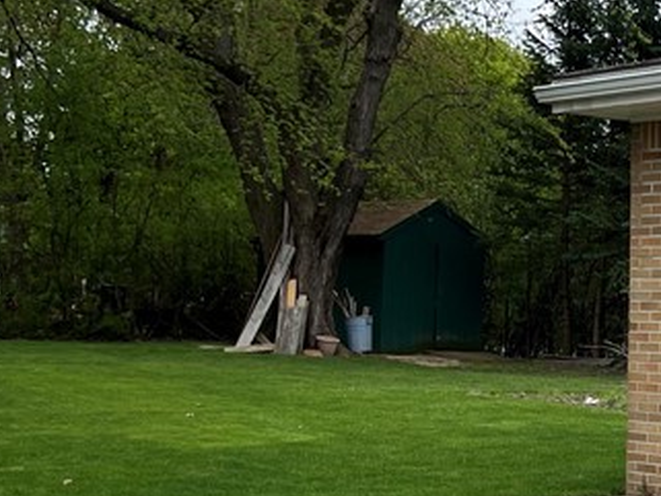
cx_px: 710
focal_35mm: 83
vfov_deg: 17.7
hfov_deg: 22.4
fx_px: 1585
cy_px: 375
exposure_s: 1/1553
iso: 50
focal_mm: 5.7
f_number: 1.5
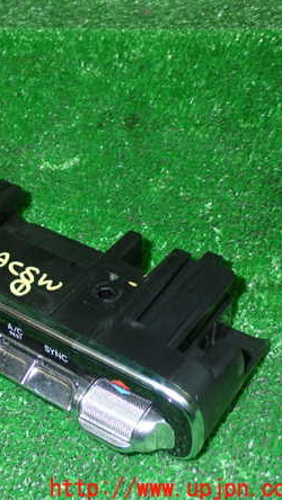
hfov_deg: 20.4
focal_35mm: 56
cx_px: -34
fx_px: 744
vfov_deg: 37.2
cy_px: 250
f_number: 8
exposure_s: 1/40
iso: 800
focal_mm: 6.83
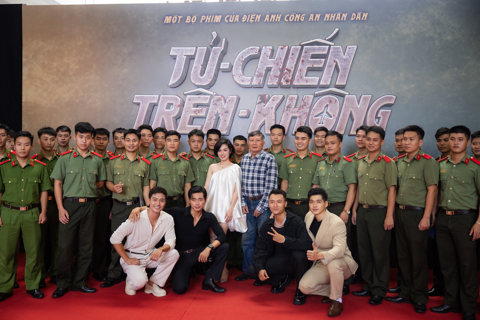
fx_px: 467
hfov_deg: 54.4
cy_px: 160
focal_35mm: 35
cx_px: 240
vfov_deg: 37.8
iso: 1250
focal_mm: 35
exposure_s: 1/200
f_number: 2.8
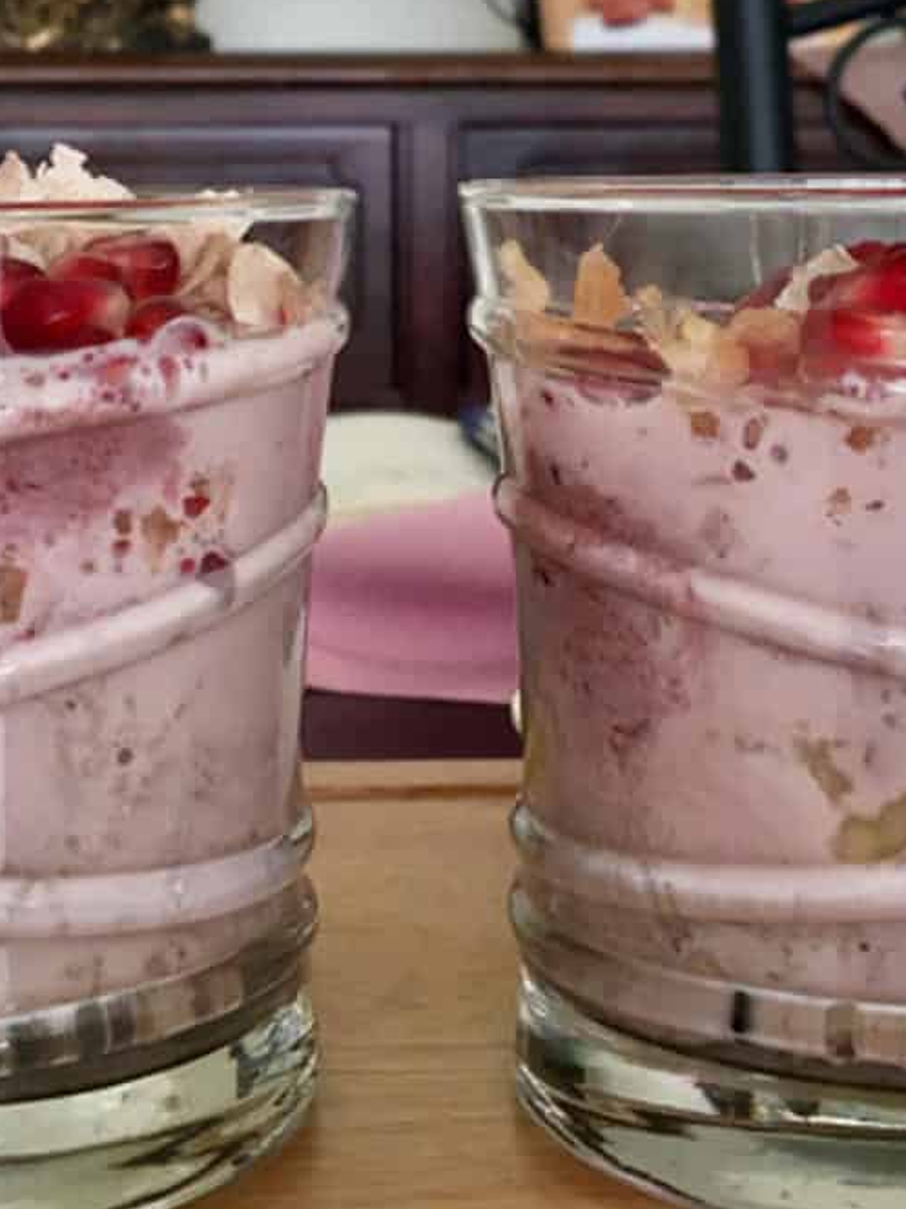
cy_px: 222
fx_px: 2444
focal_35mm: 70
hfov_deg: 21.0
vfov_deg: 27.2
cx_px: 414
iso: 64
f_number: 2.2
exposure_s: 1/33
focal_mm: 4.15
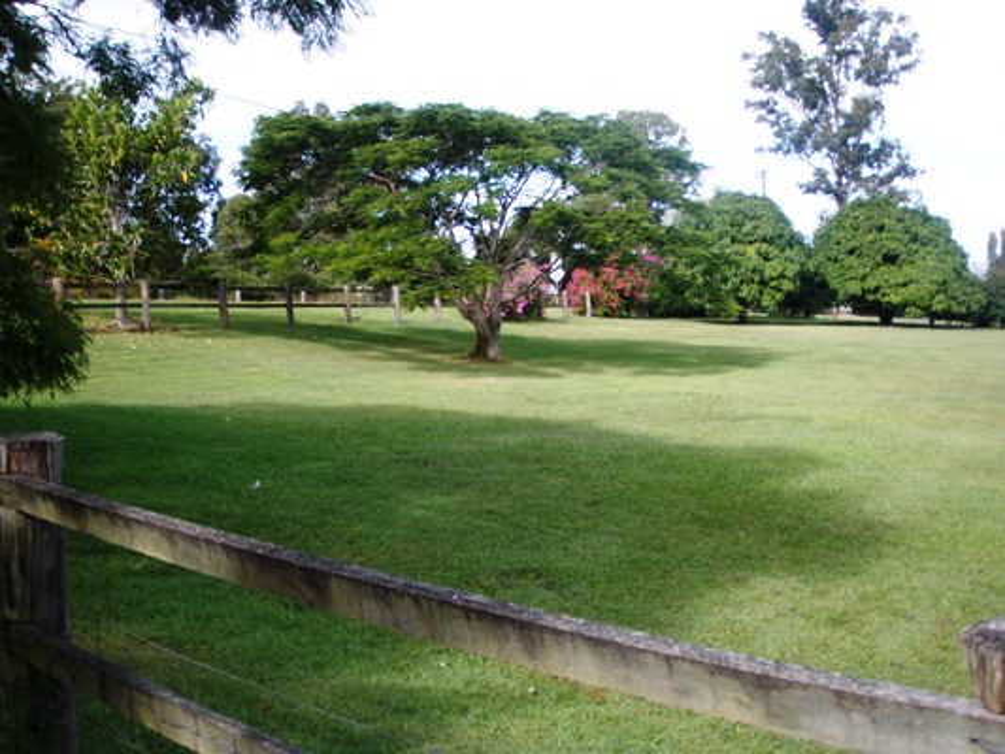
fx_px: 1103
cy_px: 377
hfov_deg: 49.0
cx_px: 502
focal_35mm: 38
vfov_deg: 37.7
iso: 80
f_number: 3.5
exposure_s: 1/250
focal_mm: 6.7
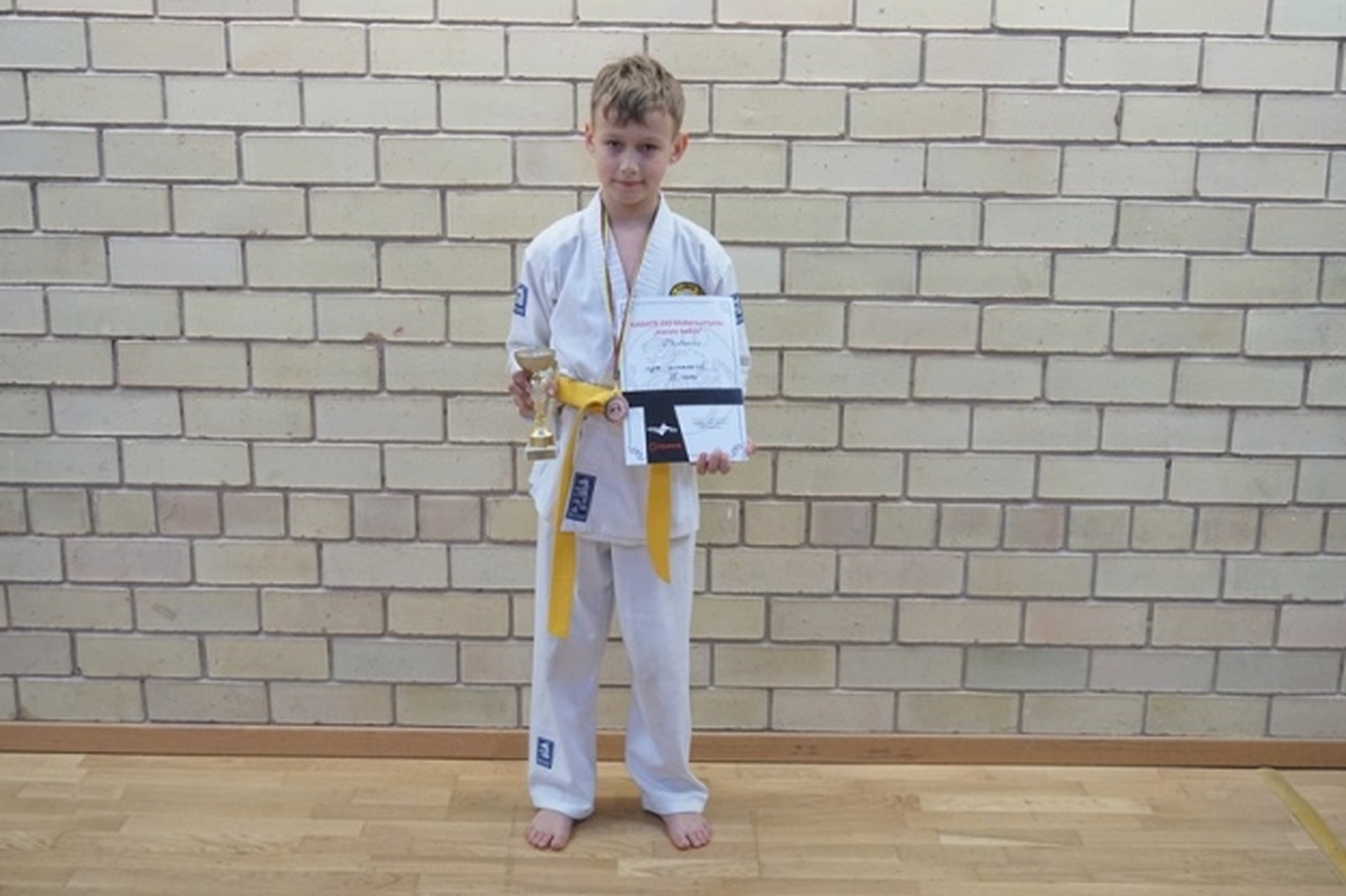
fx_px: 1663
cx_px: 672
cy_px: 439
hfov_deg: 44.1
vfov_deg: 30.1
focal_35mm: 45
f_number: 4.5
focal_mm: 29
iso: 2500
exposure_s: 1/160
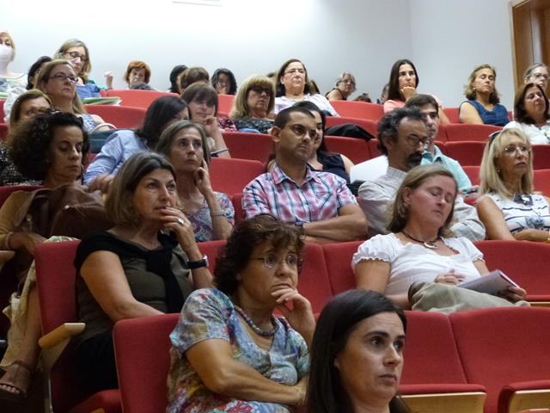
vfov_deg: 18.0
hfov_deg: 23.8
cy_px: 206
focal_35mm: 82
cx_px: 275
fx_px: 1303
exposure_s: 1/15
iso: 800
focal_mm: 14.8
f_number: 3.4
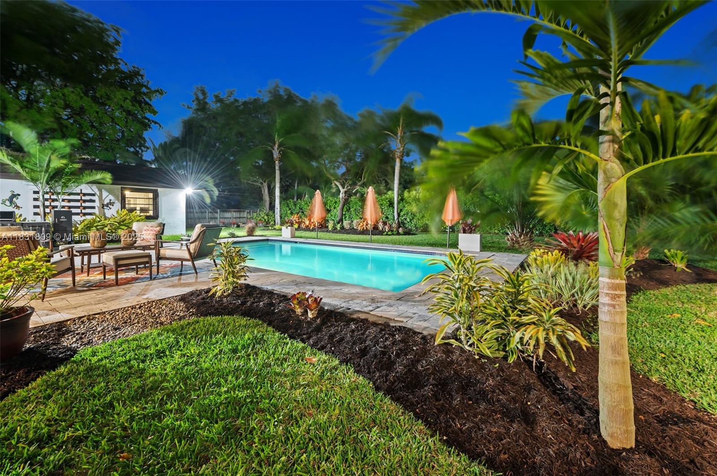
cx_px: 358
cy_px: 238
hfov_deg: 104.3
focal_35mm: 14
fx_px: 279
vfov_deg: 81.1
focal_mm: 14
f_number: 8
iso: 200
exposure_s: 25
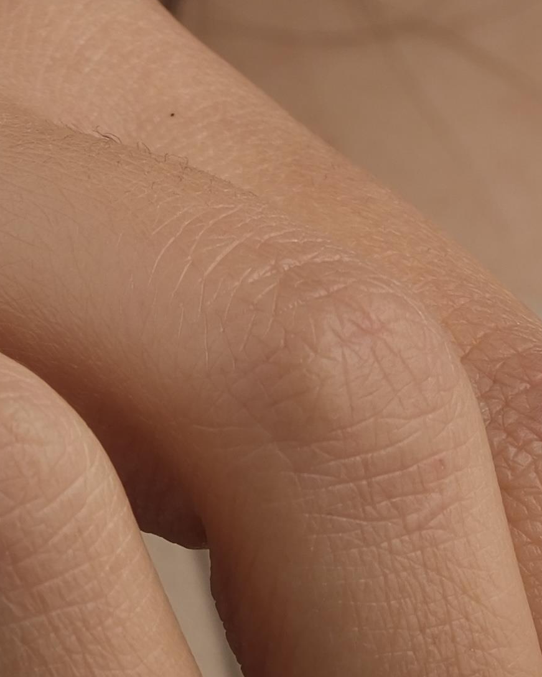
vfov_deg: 4.3
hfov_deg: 3.5
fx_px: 8884
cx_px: 384
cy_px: 1197
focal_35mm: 443
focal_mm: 80
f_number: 9
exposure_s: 1/200
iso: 160
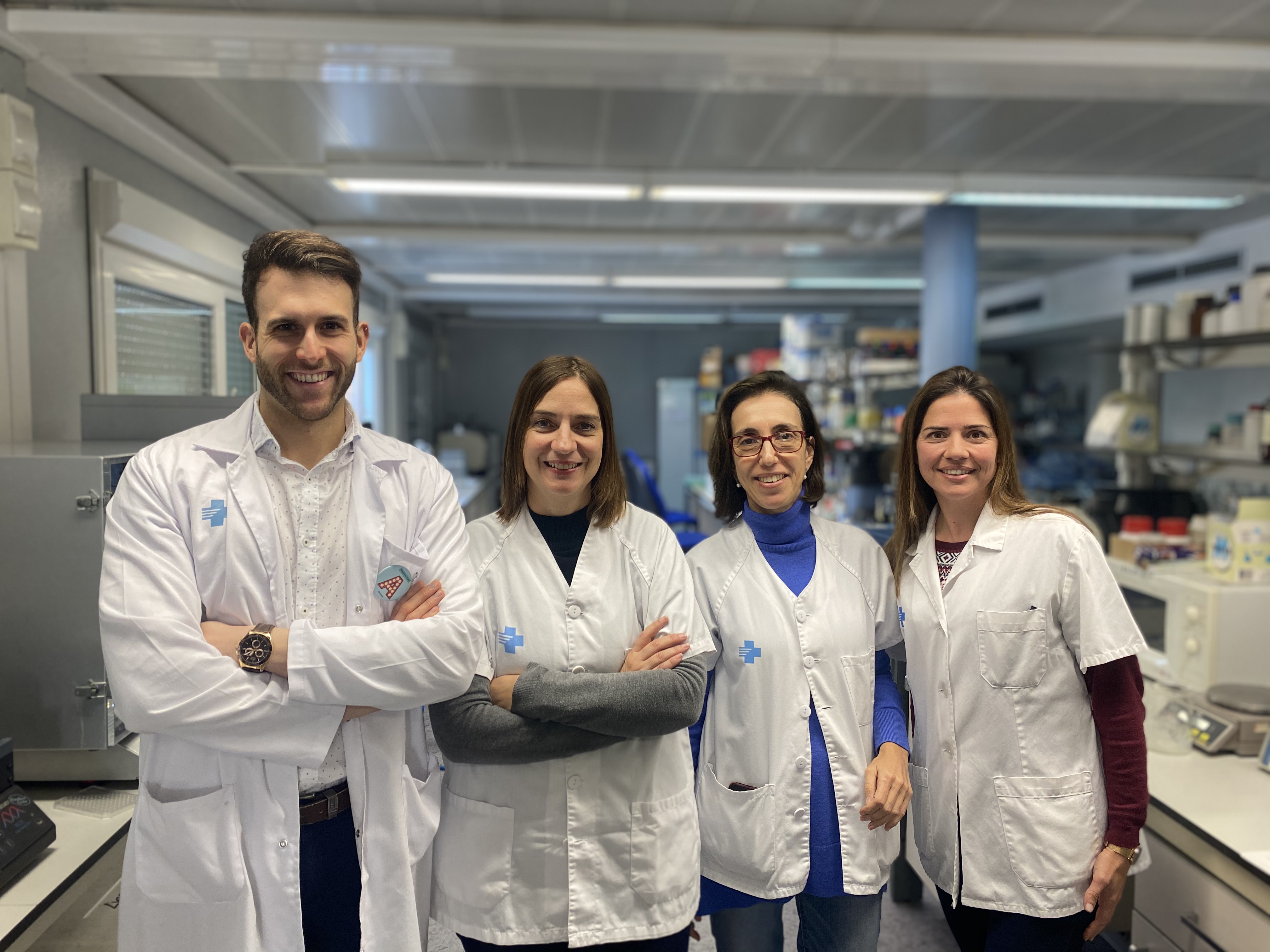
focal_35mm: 26
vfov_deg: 53.1
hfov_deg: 67.3
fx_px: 954
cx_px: 635
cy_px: 476
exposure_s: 1/100
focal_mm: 4.25
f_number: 1.8
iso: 125
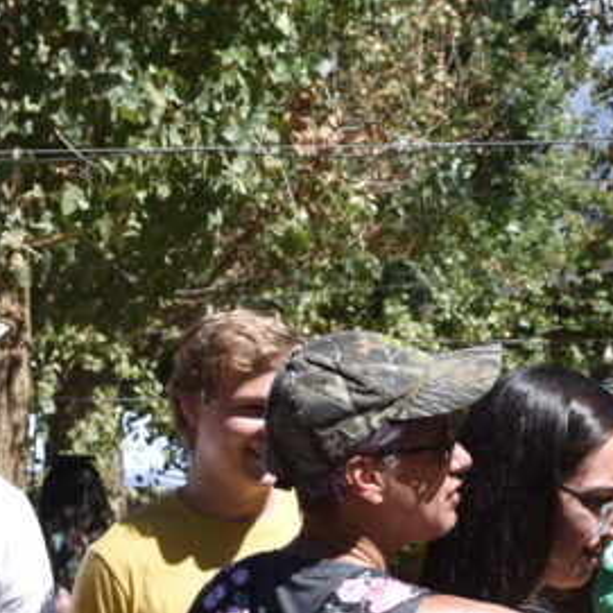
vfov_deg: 6.2
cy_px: 432
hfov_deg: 6.2
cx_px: 762
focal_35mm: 282
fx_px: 5650
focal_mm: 50
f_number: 8
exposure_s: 1/250
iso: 125
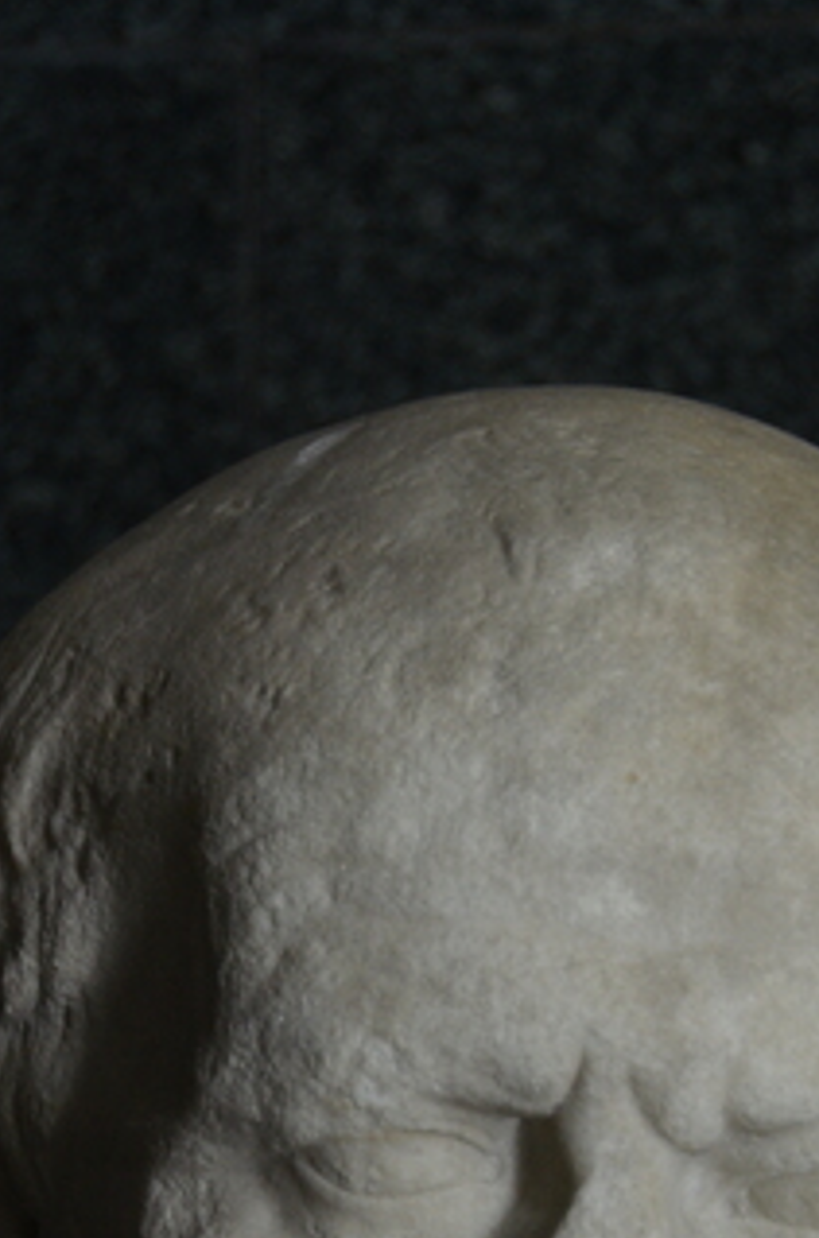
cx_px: 439
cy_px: 1219
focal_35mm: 175
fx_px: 6004
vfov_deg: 11.7
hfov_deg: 7.8
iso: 1000
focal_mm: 56
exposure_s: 1/15
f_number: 4.8
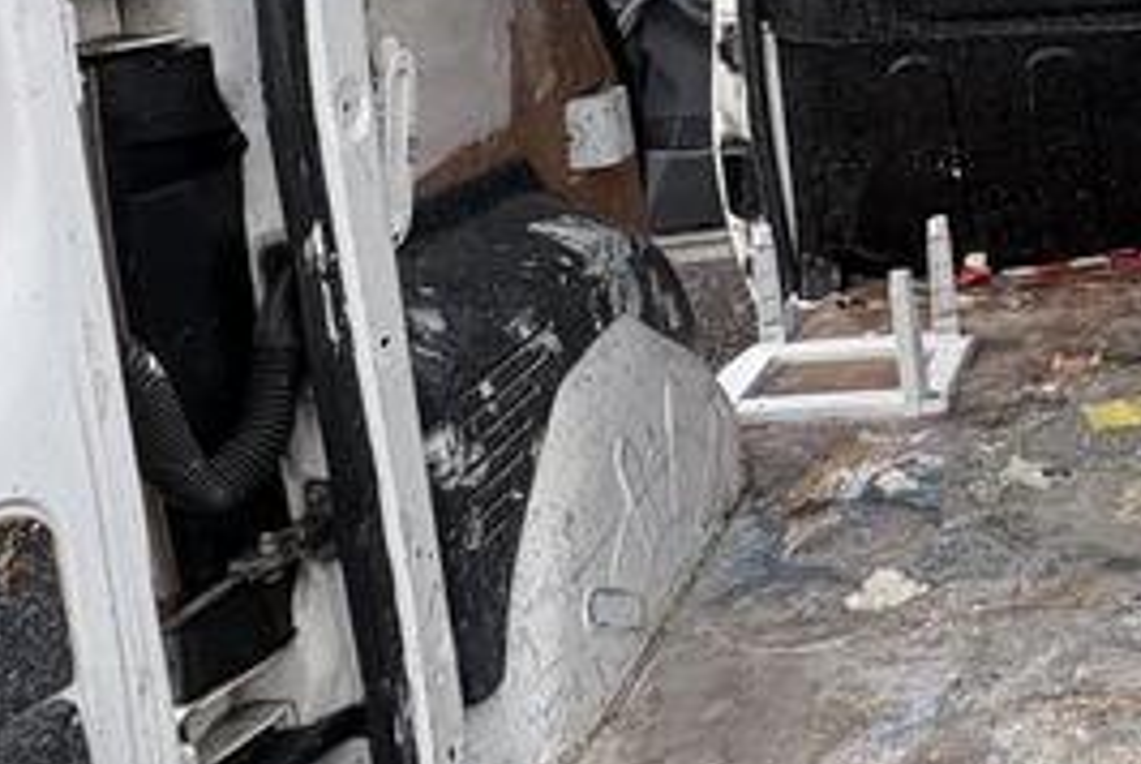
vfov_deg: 27.0
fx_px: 1555
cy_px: 146
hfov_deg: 34.3
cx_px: 1283
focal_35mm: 49
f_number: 2.2
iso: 80
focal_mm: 2.22
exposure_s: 1/136
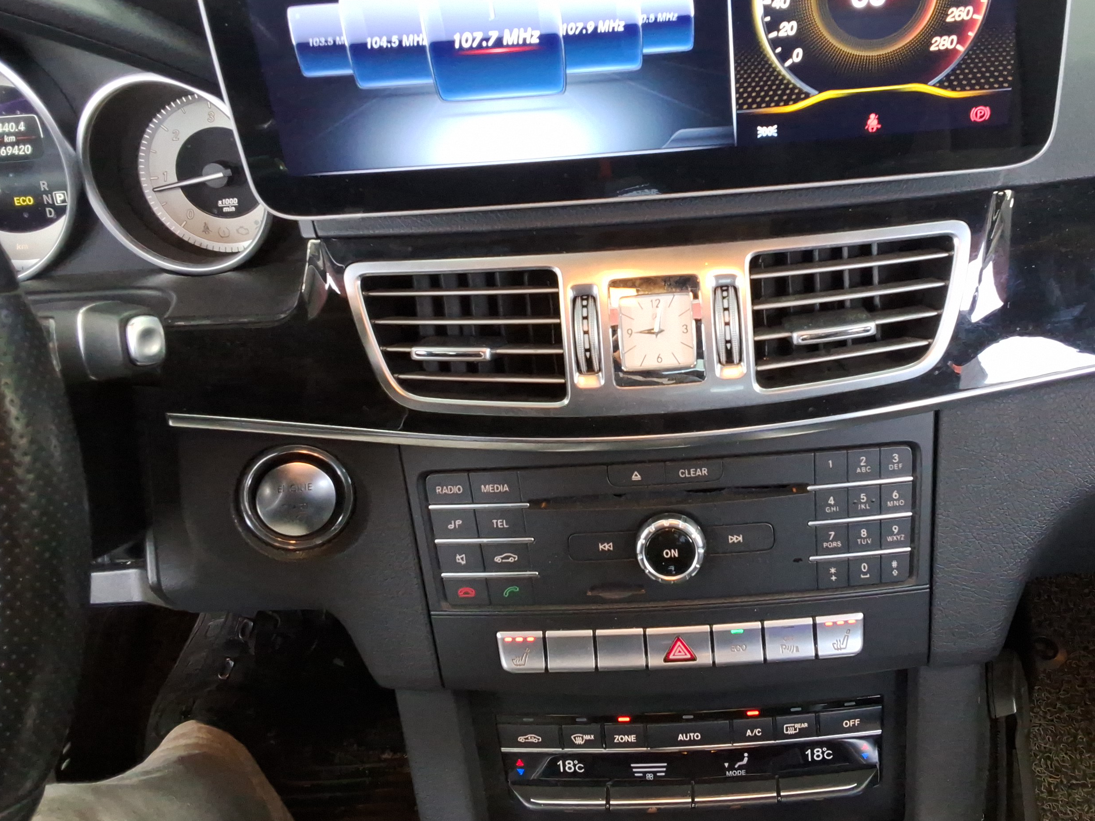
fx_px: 1171
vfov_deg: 38.4
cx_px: 656
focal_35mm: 37
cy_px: 296
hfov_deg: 49.8
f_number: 1.9
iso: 167
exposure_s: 1/30
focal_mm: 2.91
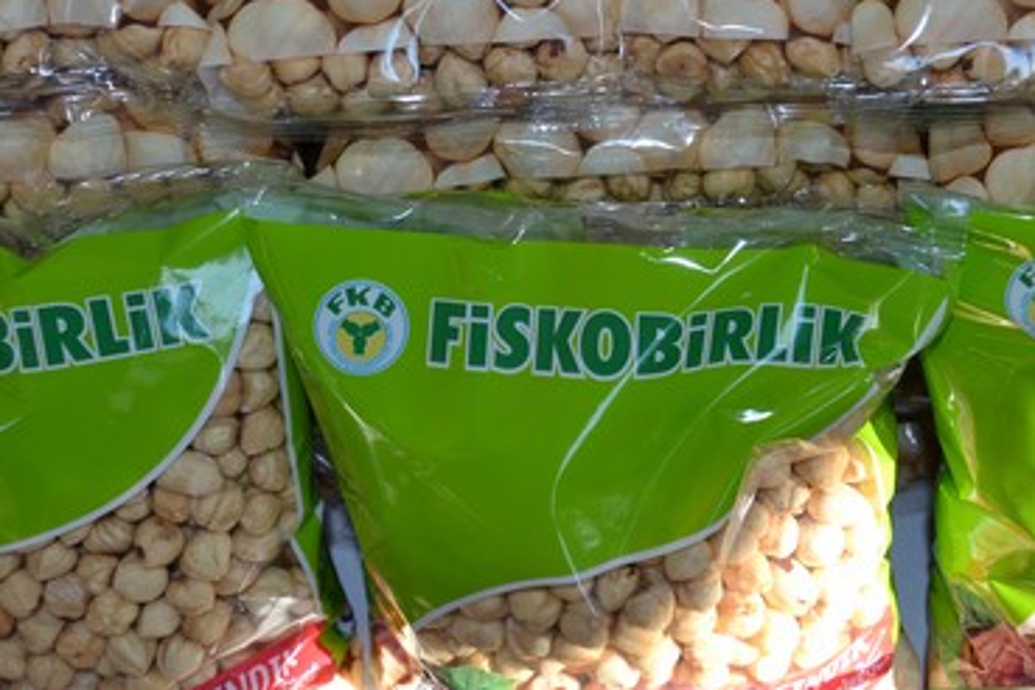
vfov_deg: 27.0
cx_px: 614
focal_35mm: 49
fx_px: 1409
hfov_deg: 40.2
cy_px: 144
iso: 125
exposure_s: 1/125
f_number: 4
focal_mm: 18
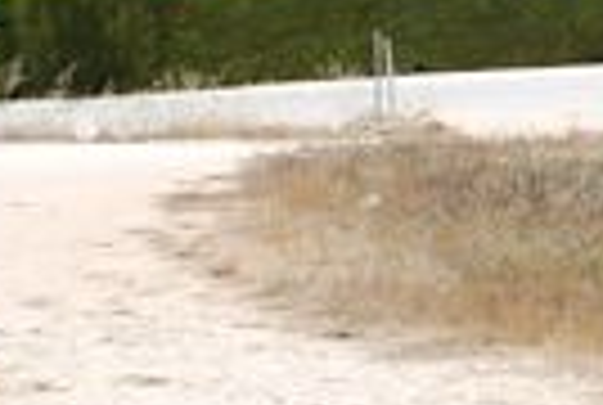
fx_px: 3710
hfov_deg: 8.7
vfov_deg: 6.2
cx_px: 1231
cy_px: -7
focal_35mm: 221
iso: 100
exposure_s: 1/200
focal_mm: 28
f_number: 7.1
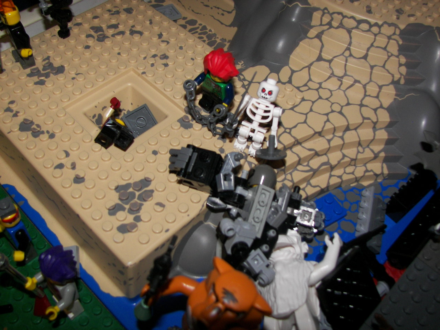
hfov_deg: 49.0
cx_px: 220
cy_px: 165
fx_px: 483
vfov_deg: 37.7
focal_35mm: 38
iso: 100
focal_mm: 6.4
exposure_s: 1/30
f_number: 2.8
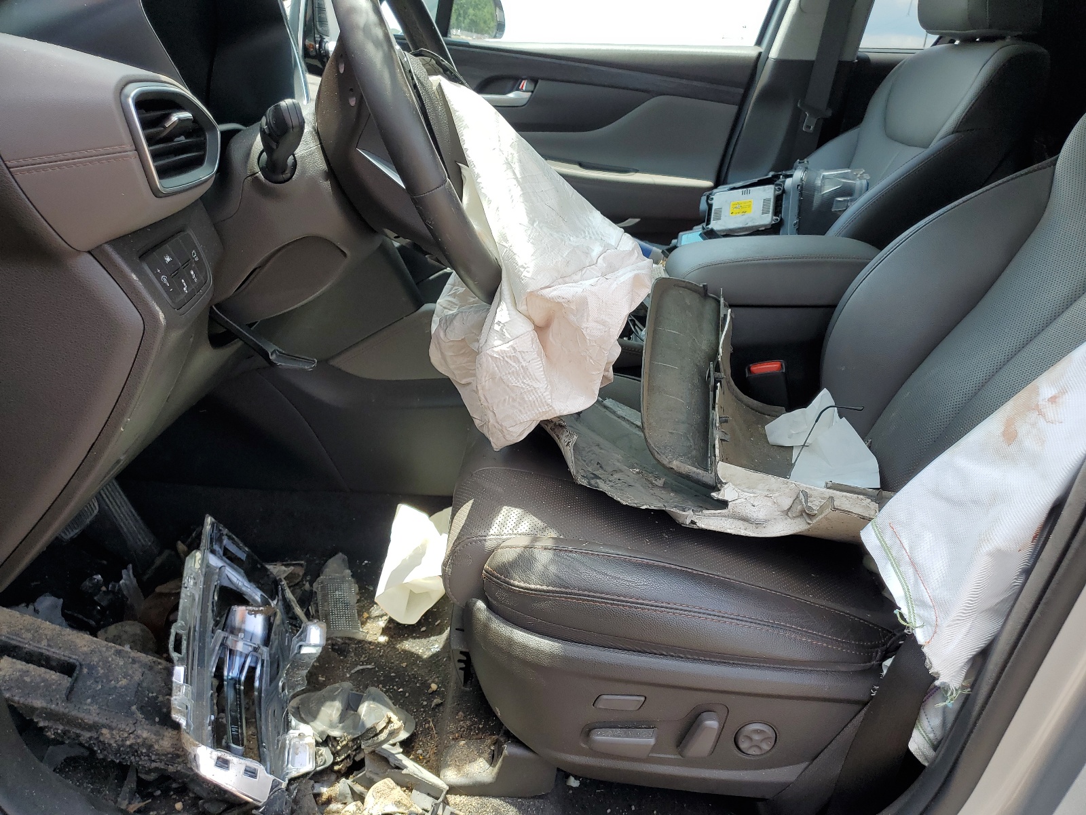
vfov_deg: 53.1
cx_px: 543
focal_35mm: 26
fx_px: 816
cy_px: 408
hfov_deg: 67.3
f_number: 1.5
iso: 50
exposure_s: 1/556
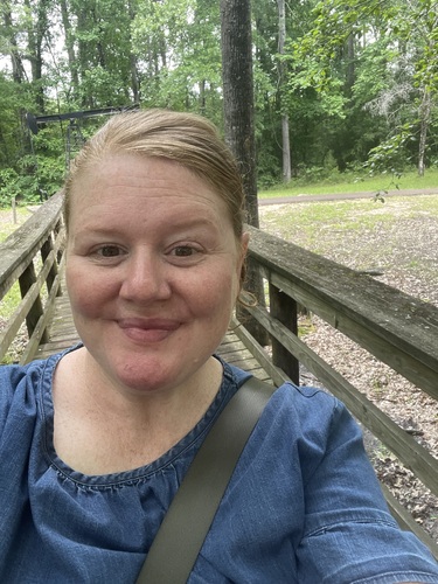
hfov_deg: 46.8
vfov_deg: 60.0
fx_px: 506
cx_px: 219
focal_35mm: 30
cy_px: 292
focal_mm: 2.71
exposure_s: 1/108
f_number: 2.2
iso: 100
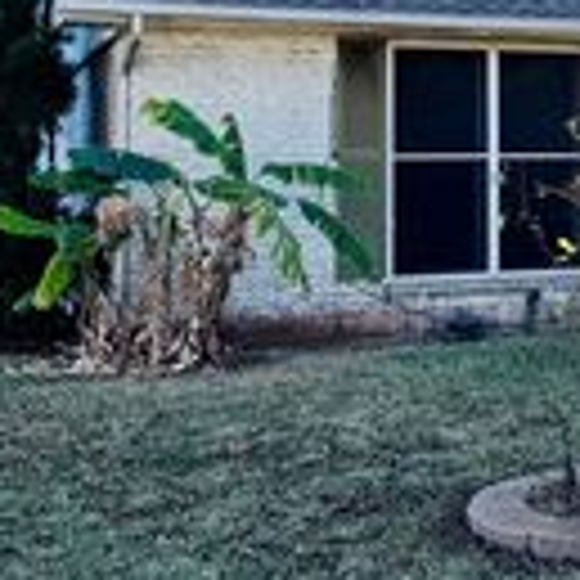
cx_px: 728
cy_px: 74
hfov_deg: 19.7
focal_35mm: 82
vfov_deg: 20.8
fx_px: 1554
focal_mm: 6.76
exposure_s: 1/2105
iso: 80
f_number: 1.78
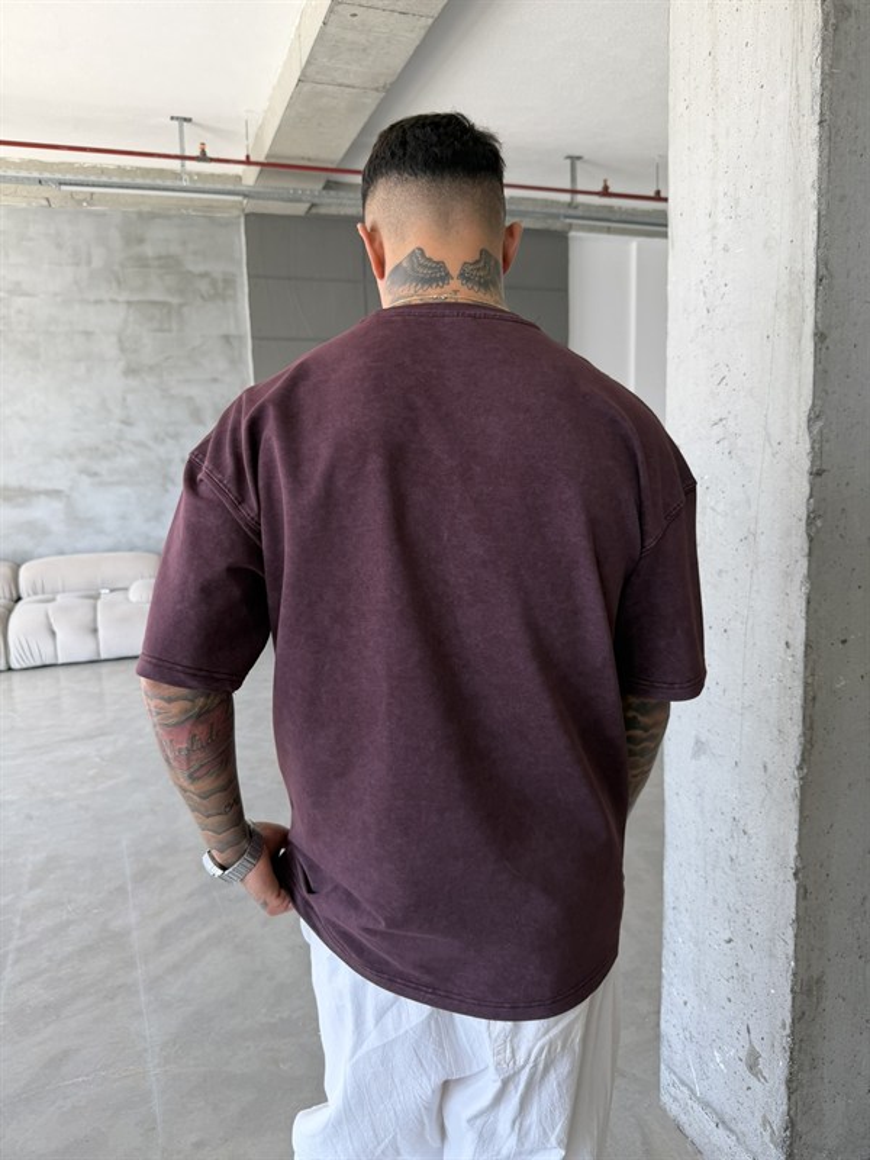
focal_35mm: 24
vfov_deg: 71.6
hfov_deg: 56.8
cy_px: 580
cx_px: 435
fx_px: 804
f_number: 1.78
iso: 64
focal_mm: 6.76
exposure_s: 1/121
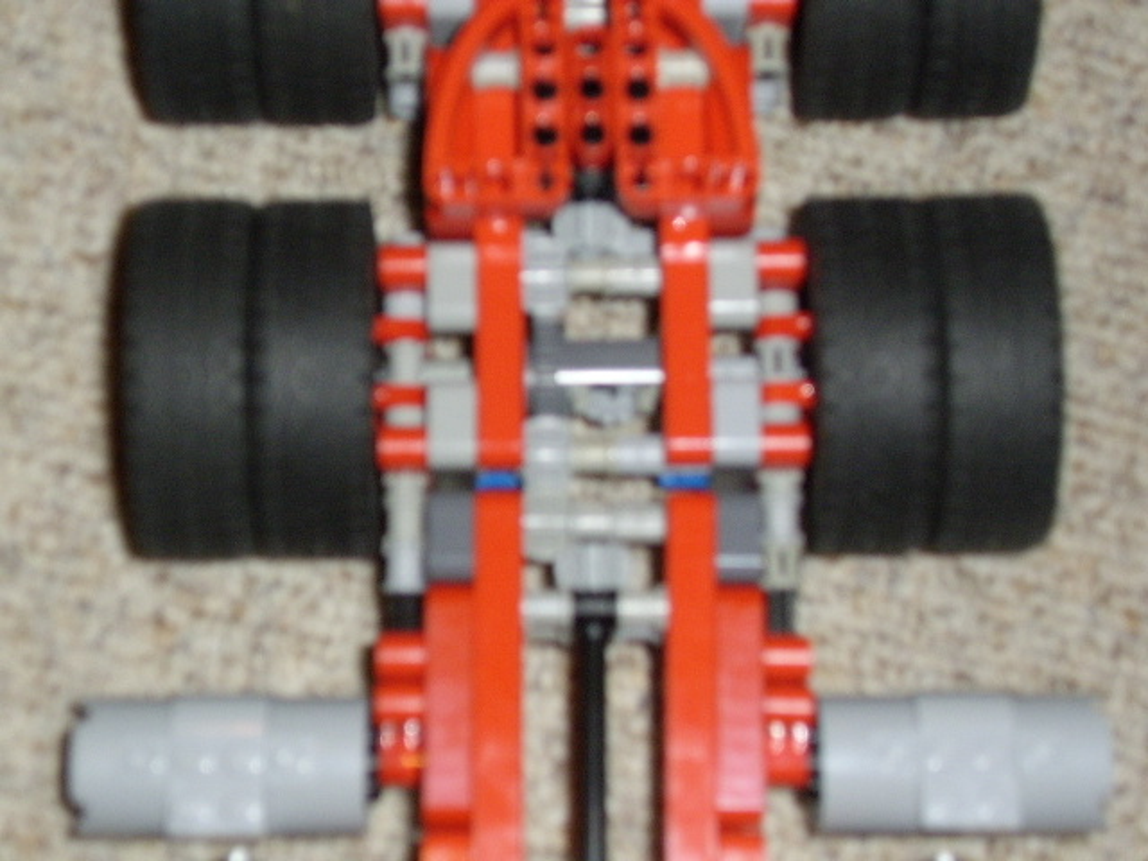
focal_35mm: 61
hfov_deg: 31.7
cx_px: 574
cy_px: 430
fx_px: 2023
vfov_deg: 24.0
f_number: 4.1
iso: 259
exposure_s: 1/60
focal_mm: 11.8
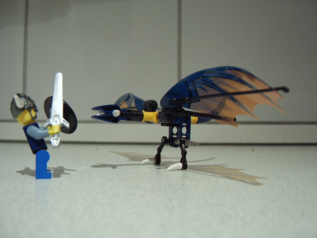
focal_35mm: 31
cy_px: 119
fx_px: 284
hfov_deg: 58.4
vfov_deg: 45.4
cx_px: 158
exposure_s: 1/15
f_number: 2.7
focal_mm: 8.13
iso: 100
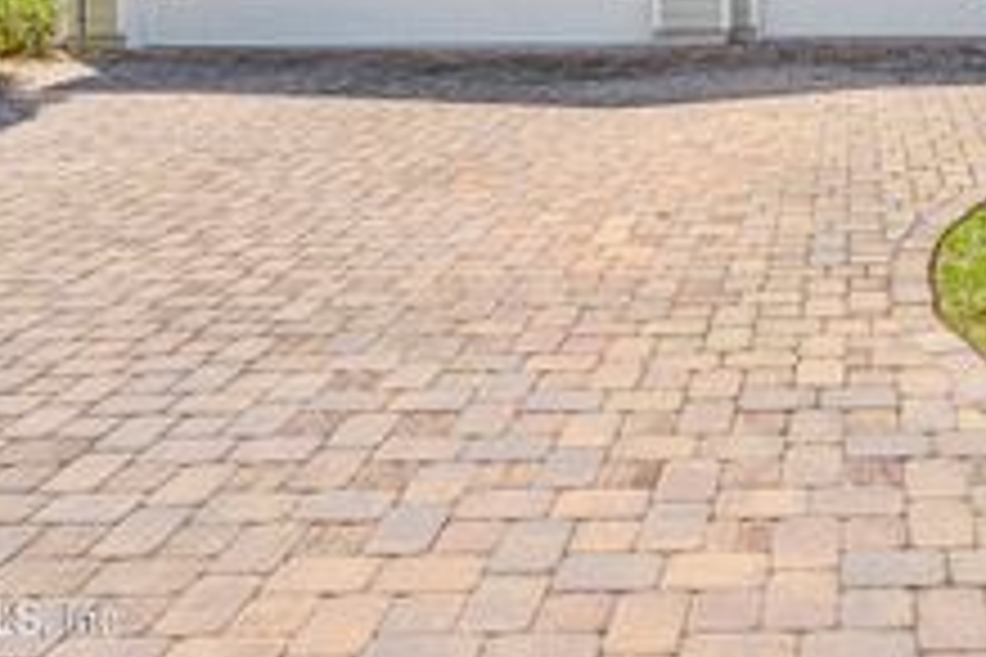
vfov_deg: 26.0
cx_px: 860
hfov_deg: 38.7
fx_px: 1315
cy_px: -65
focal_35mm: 48
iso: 320
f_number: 9
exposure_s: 1/125
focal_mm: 21
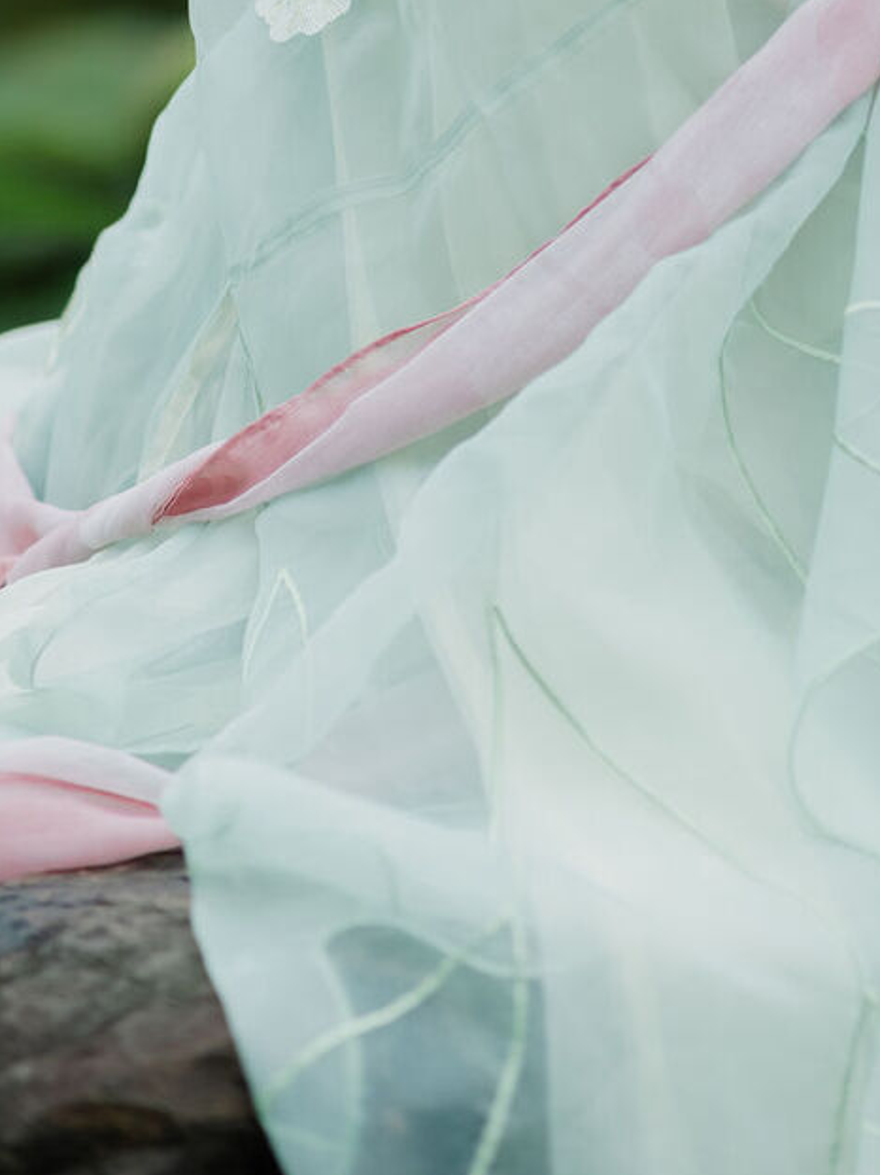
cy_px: -241
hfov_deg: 7.1
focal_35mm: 207
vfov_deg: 9.4
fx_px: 7021
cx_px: 854
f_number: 2
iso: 100
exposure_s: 1/640
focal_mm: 85
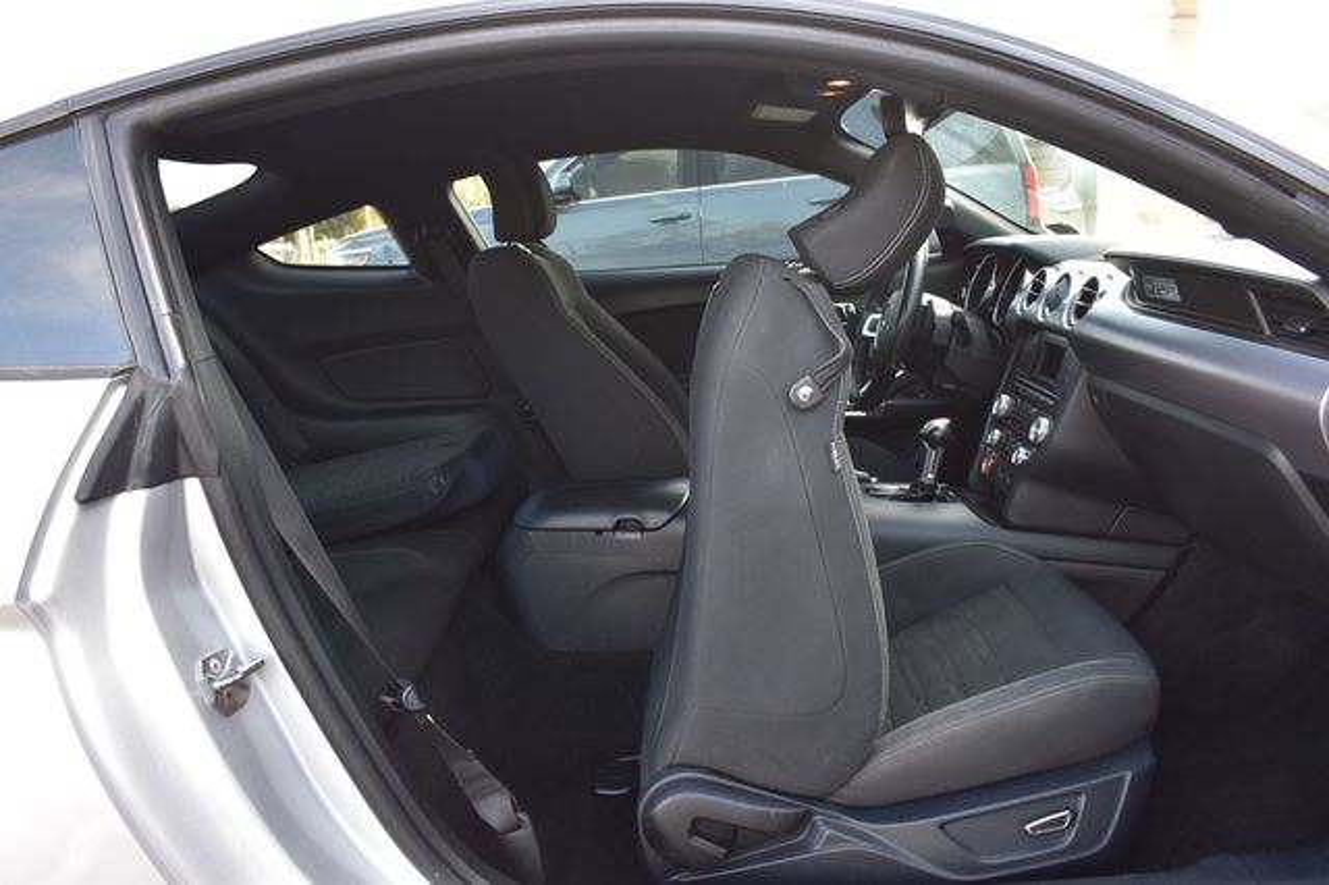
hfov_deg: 67.4
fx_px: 996
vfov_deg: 47.9
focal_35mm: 27
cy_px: 442
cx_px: 664
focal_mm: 18
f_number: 7.1
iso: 400
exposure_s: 1/30
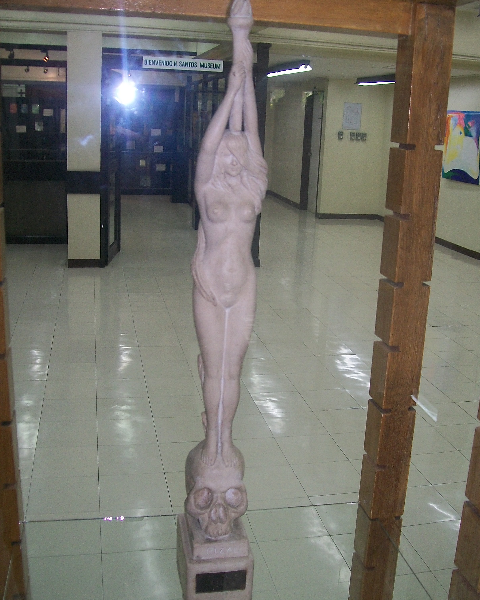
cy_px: 306
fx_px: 675
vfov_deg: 47.9
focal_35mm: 38
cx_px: 243
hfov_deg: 39.2
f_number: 2.7
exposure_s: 1/30
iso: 80
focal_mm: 6
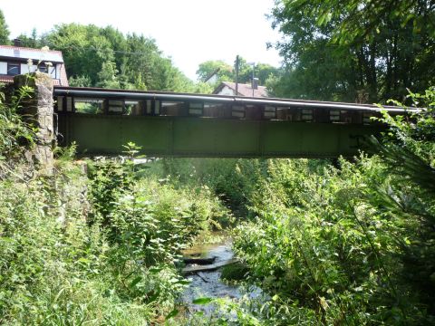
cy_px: 163
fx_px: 402
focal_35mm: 32
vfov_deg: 44.2
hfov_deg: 56.8
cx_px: 218
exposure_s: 1/125
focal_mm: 5.2
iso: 100
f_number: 4
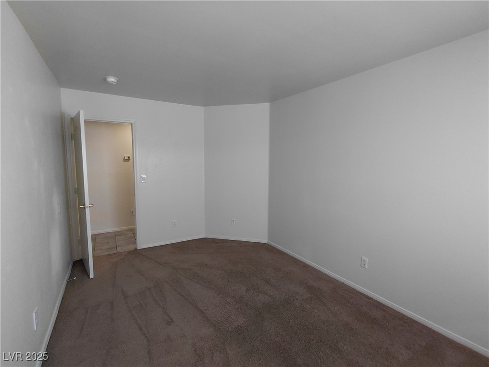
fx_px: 226
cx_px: 244
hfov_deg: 94.5
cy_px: 184
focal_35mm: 16
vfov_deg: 78.1
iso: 100
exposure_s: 1/60
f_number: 2.2
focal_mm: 1.64
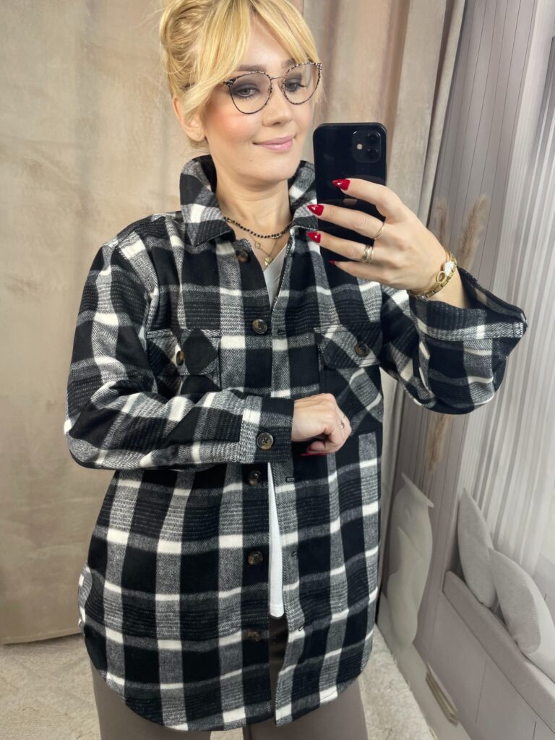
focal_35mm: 26
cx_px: 278
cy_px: 370
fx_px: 556
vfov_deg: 67.3
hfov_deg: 53.1
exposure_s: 1/100
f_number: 1.6
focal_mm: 4.2
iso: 64
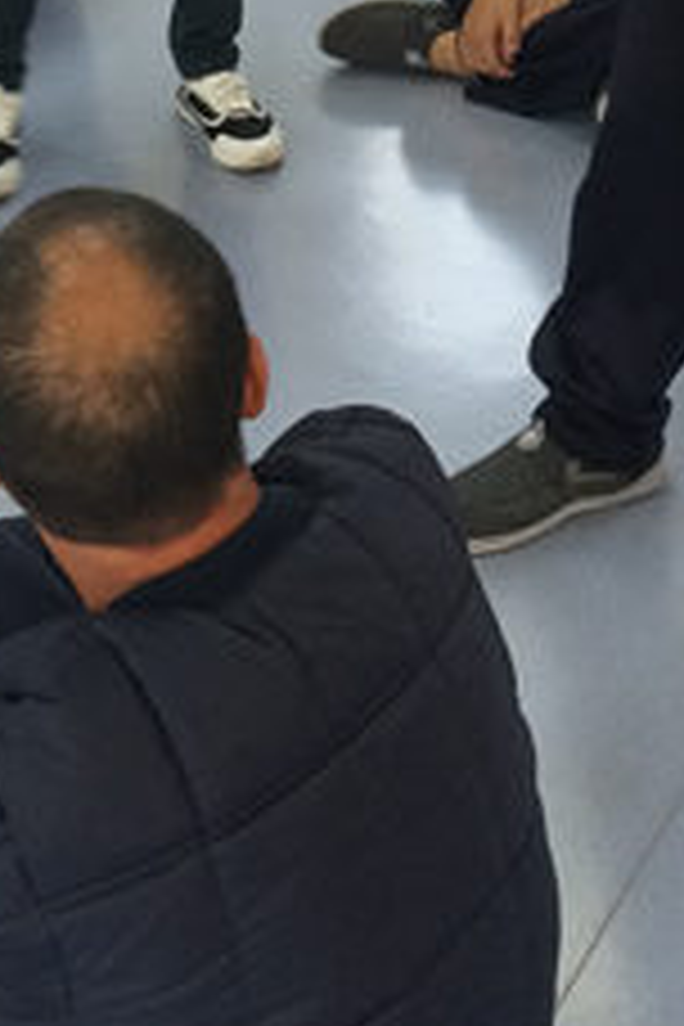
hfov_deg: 15.5
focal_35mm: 88
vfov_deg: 22.0
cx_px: 374
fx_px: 2508
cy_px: -72
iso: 100
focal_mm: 4.15
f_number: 2.2
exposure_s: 1/33
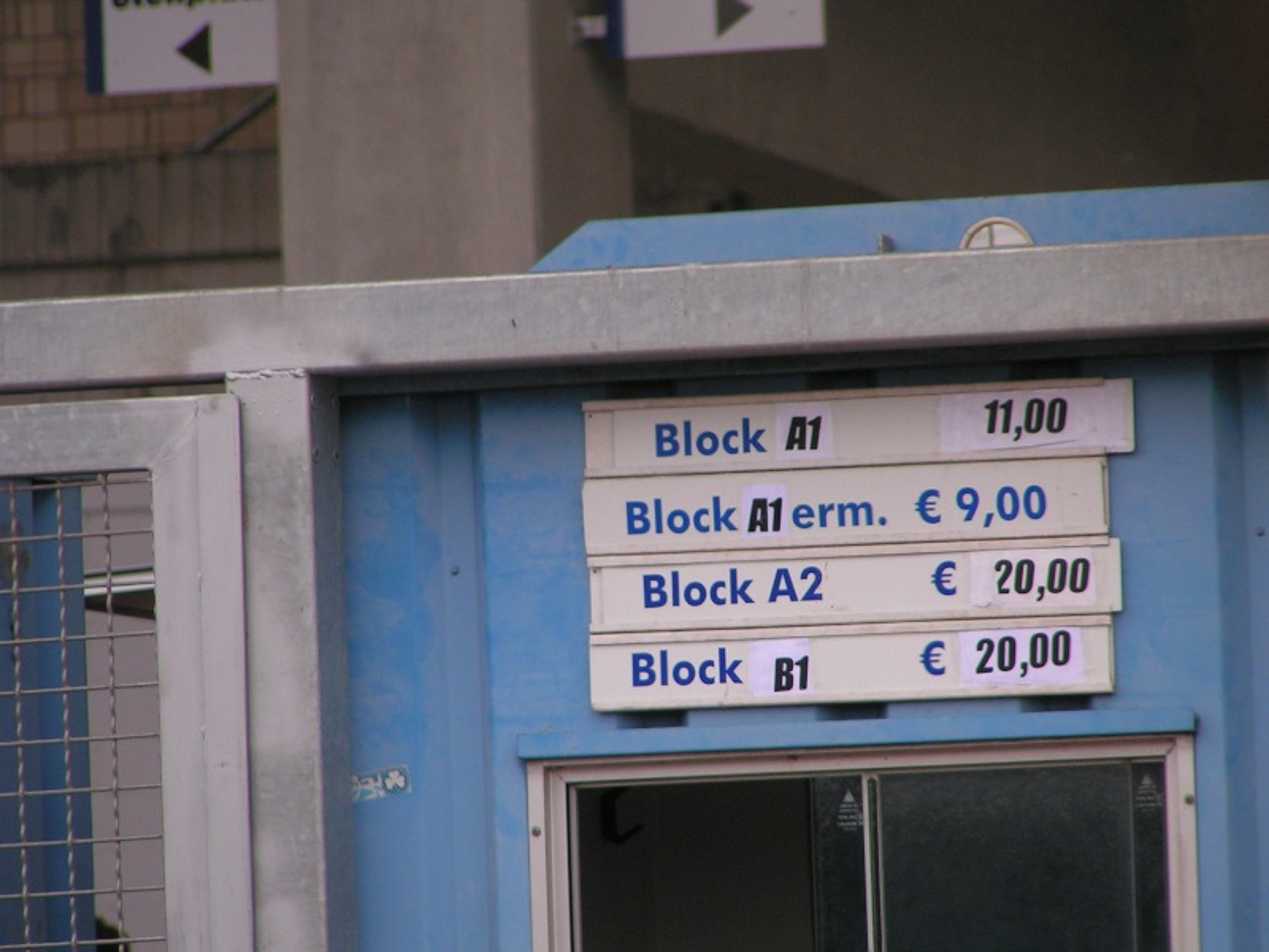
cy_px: 476
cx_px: 634
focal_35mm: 380
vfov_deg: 3.9
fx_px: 13931
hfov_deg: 5.2
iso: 80
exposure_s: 1/500
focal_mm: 58
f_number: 3.5
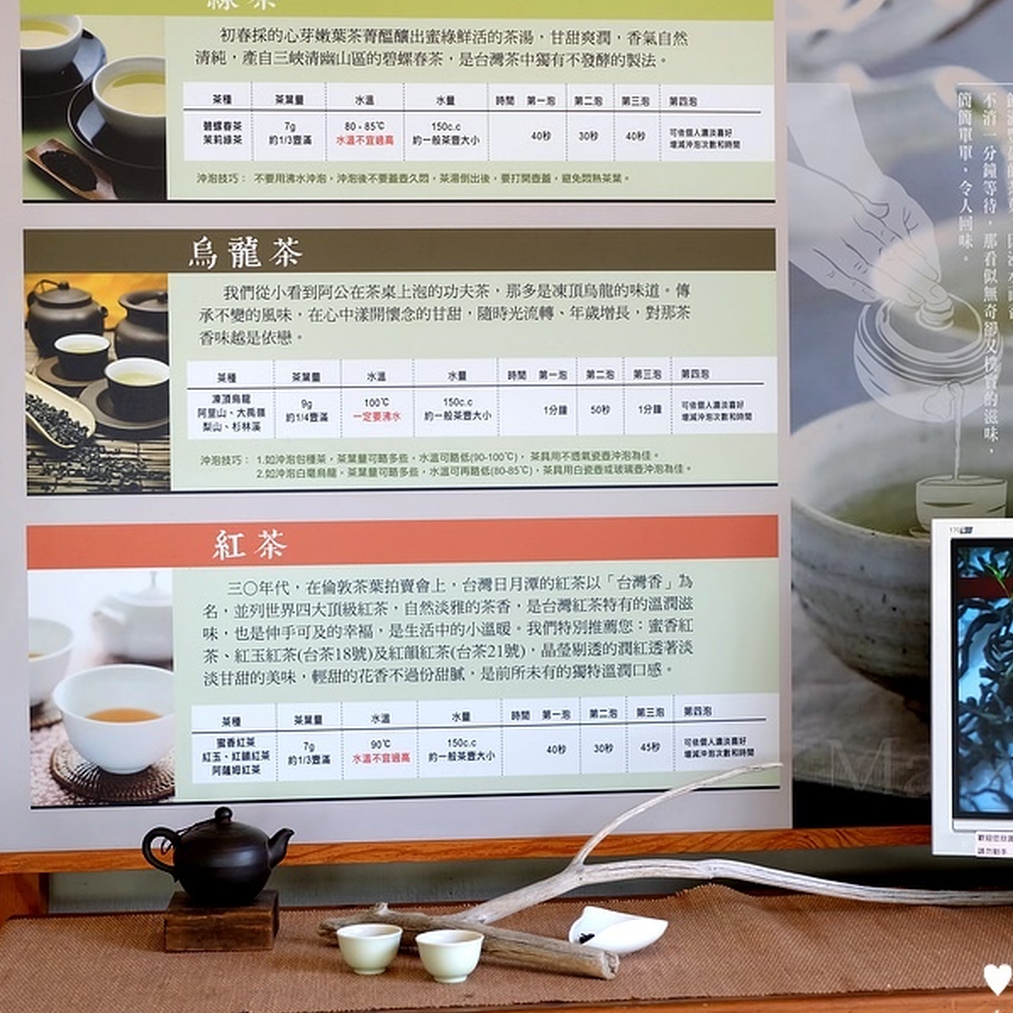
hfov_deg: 26.9
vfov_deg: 26.9
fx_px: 2119
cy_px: 482
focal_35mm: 64
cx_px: 574
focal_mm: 29.5
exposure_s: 1/30
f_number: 4.7
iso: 320
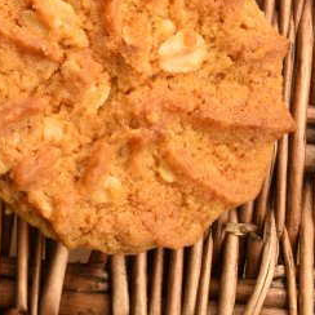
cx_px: -72
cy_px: 62
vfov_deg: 13.6
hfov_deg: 13.2
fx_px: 1318
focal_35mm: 128
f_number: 16
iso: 100
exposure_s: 1/3
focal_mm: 40
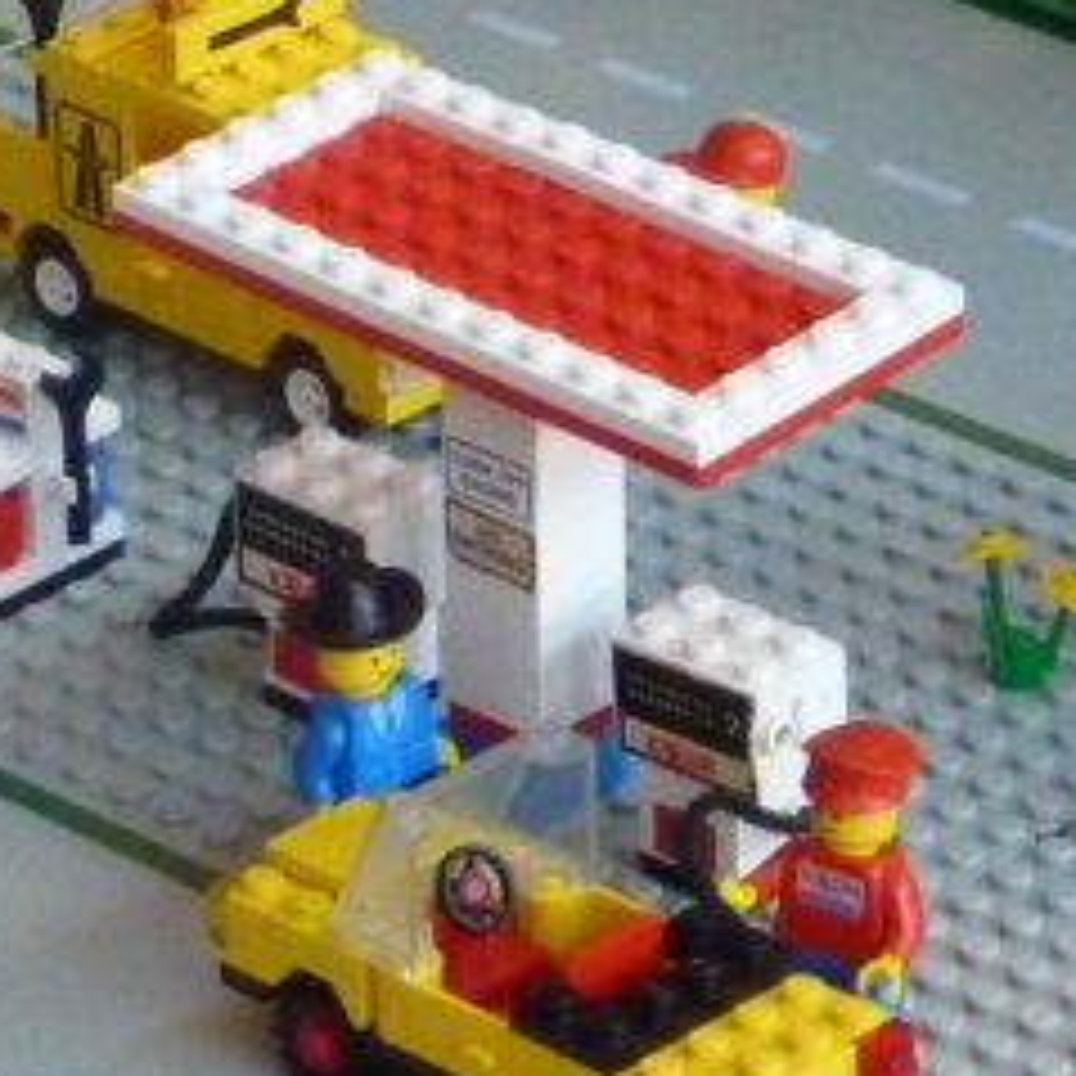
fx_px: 8933
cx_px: -171
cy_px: 270
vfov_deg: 6.9
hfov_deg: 6.9
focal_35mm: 254
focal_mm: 11
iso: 800
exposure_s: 1/40
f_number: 4.1
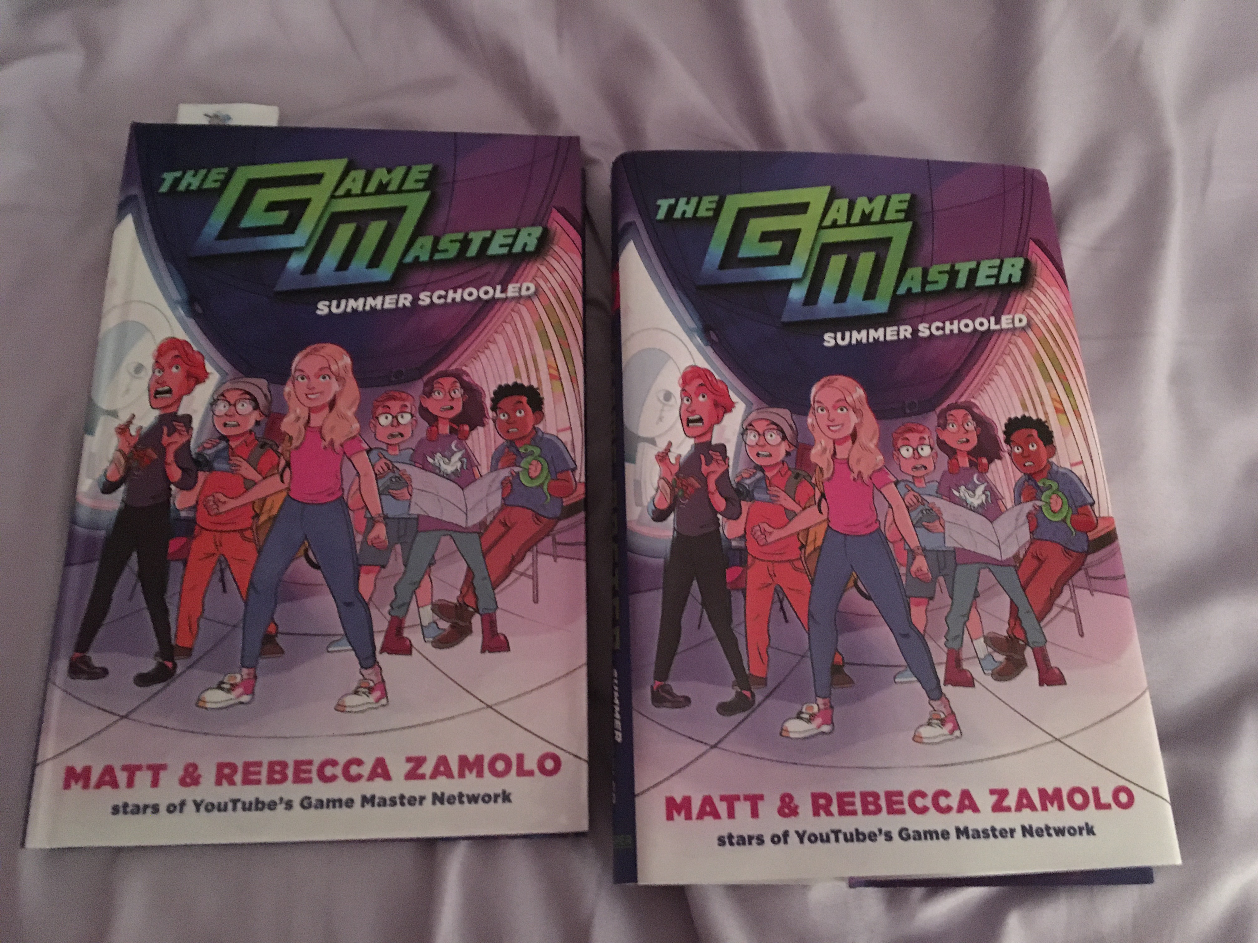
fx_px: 1054
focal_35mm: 29
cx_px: 629
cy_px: 472
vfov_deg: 48.2
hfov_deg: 61.7
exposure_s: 1/15
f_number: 2.2
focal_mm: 4.15
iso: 640
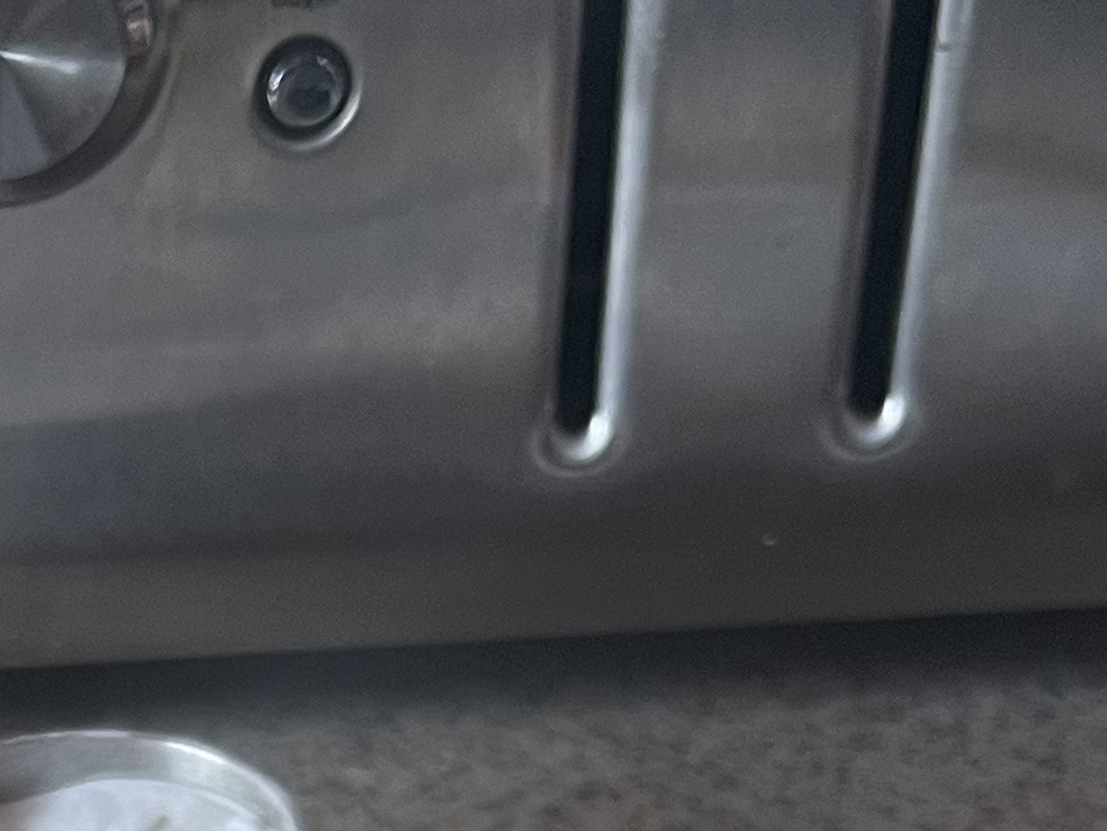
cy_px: 1506
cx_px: -184
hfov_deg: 17.2
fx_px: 3518
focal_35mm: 110
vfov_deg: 12.3
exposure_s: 1/87
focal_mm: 5.7
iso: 125
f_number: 1.5
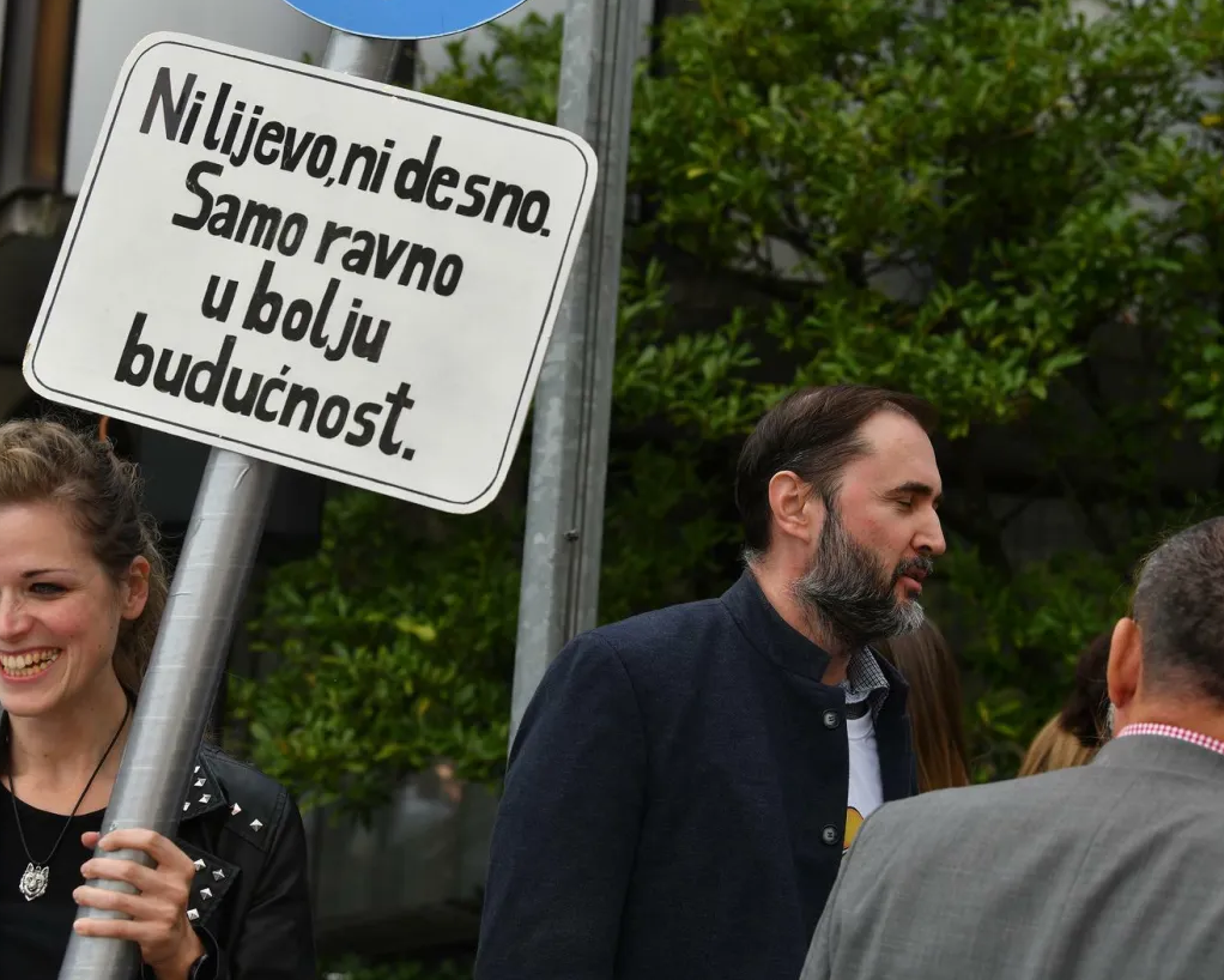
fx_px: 2899
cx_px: 639
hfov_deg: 23.8
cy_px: 485
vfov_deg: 19.2
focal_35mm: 80
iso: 500
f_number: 5.6
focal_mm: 70
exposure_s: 1/1600
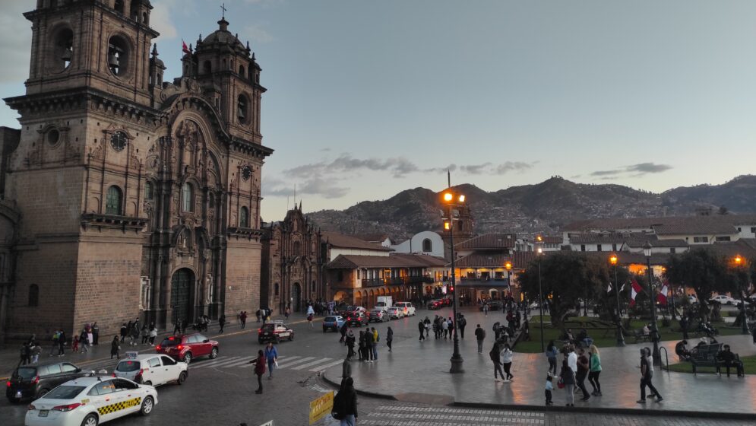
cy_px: 182
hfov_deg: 67.9
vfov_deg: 41.4
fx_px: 561
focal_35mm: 28
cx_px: 370
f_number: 1.89
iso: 102
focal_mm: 5.43
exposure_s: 1/120
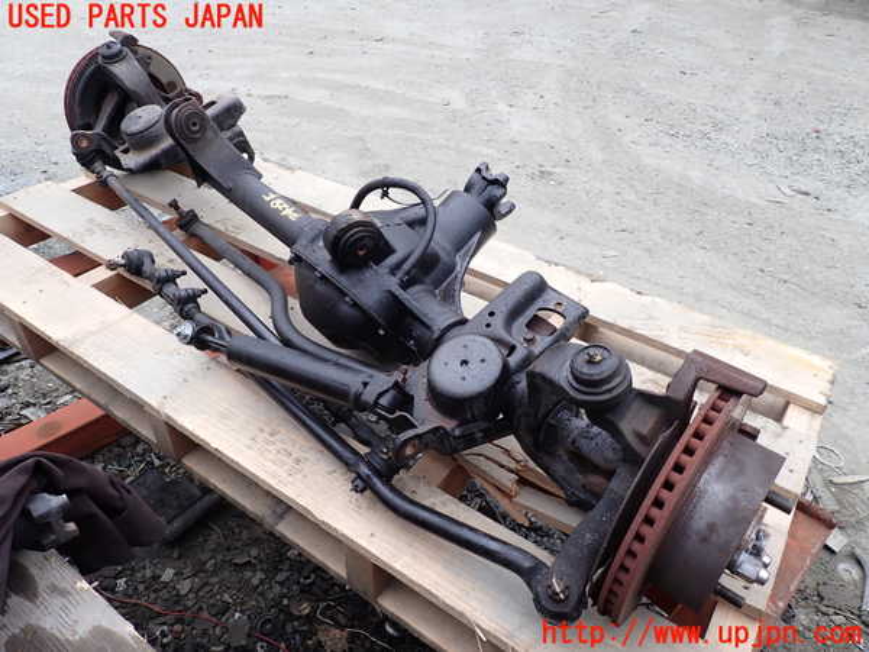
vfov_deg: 54.9
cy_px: 326
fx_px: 628
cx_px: 434
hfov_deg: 69.4
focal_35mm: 25
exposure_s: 1/160
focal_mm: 4.5
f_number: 2.8
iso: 100
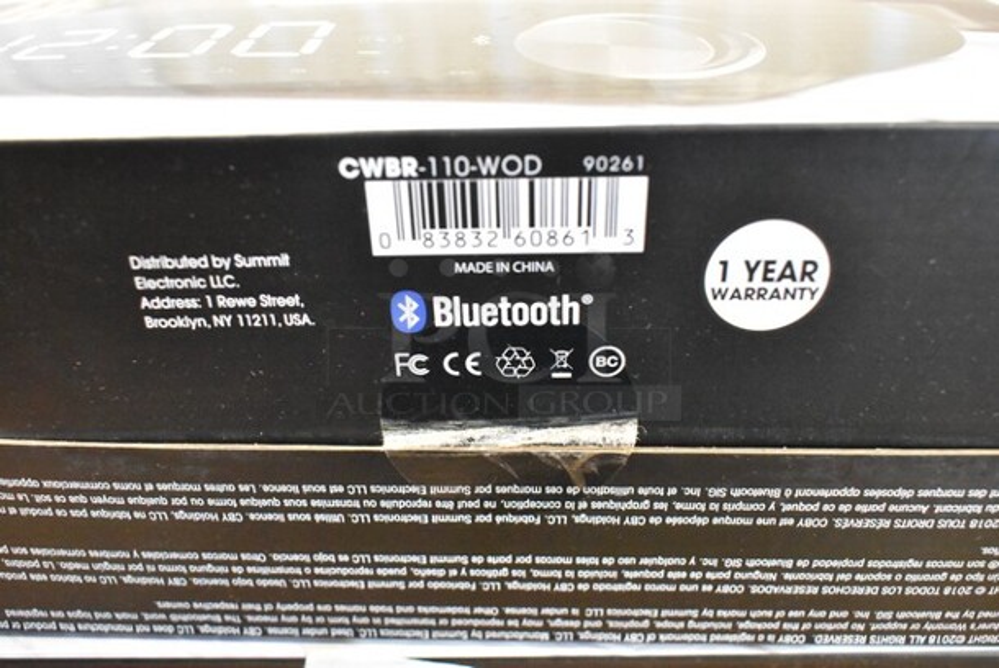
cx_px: 500
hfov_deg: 57.2
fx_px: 917
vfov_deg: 40.1
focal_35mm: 33
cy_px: 334
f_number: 5.6
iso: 11400
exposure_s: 1/125
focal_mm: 22
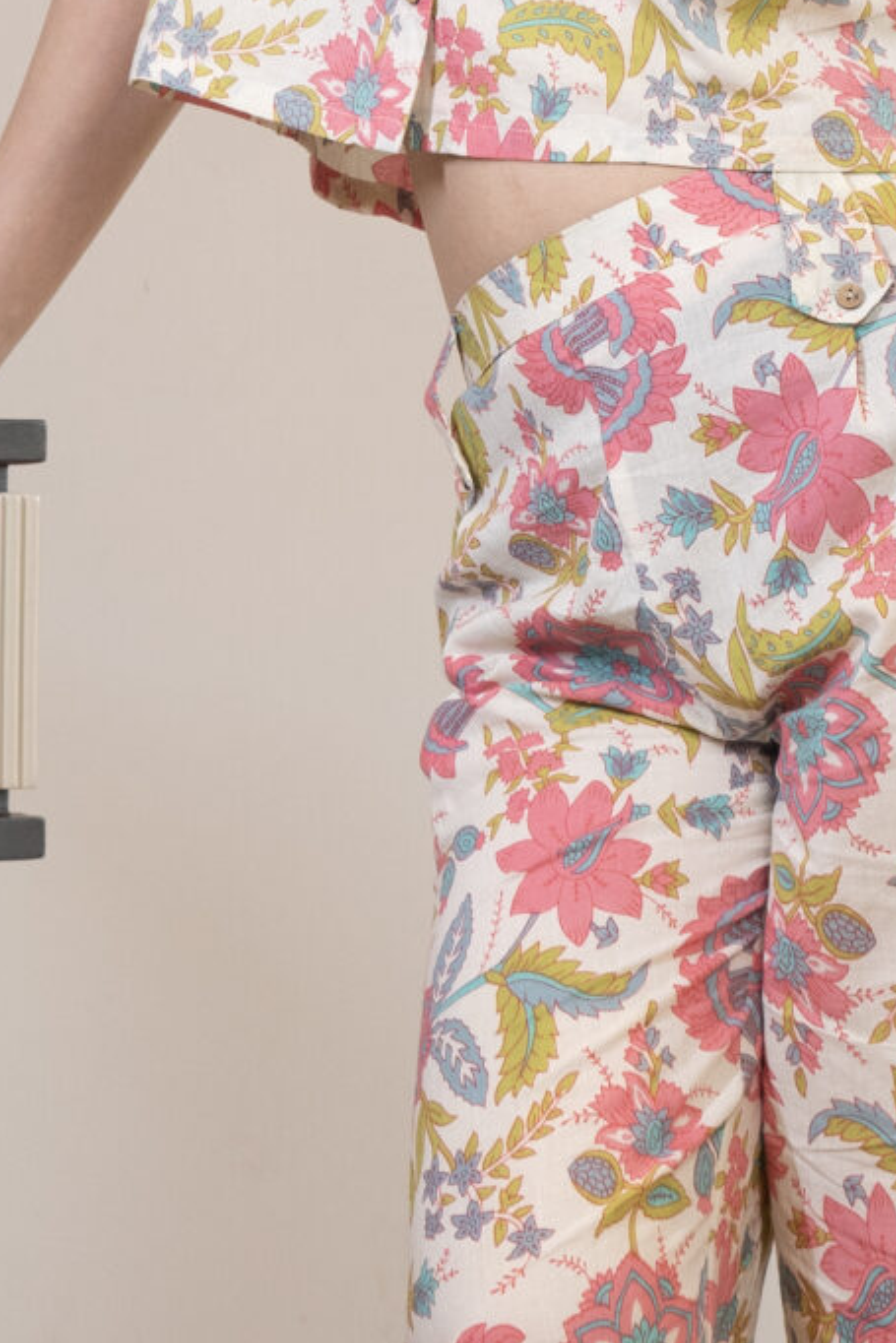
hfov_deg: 6.4
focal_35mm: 214
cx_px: 428
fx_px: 7985
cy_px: 477
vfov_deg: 9.6
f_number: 4.5
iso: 200
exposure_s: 1/100
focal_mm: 57
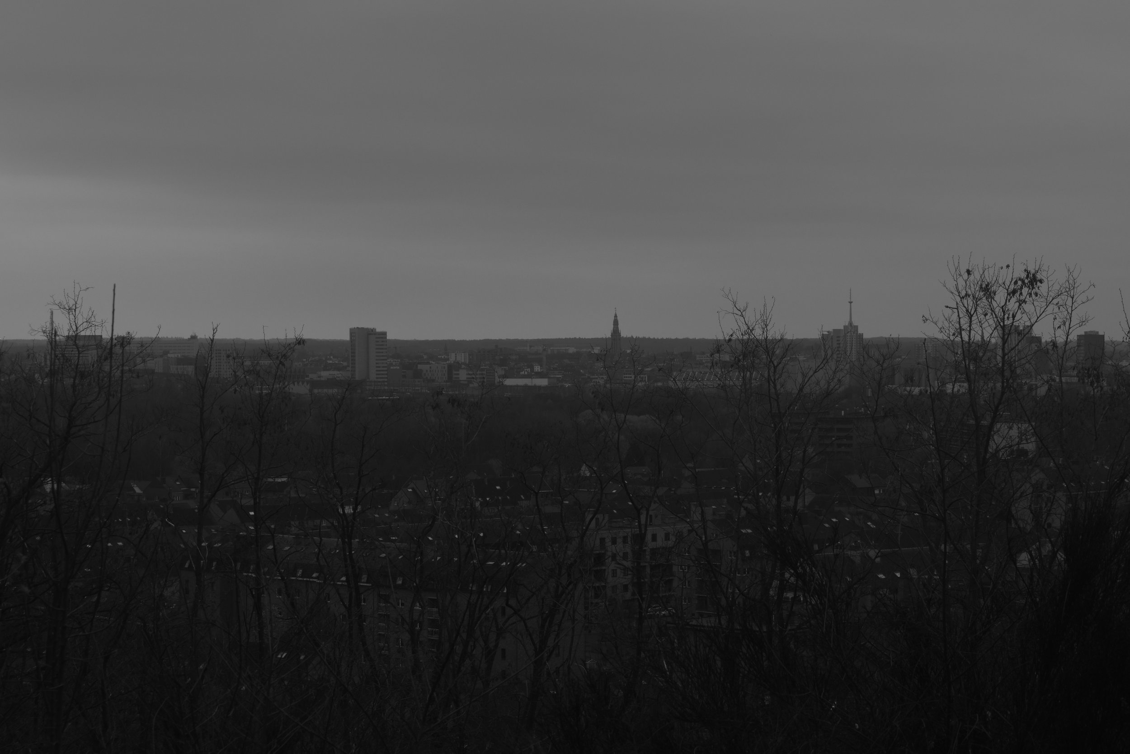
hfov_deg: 24.6
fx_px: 2590
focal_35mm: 82
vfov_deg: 16.6
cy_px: 377
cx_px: 565
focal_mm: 55
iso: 100
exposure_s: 1/200
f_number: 11
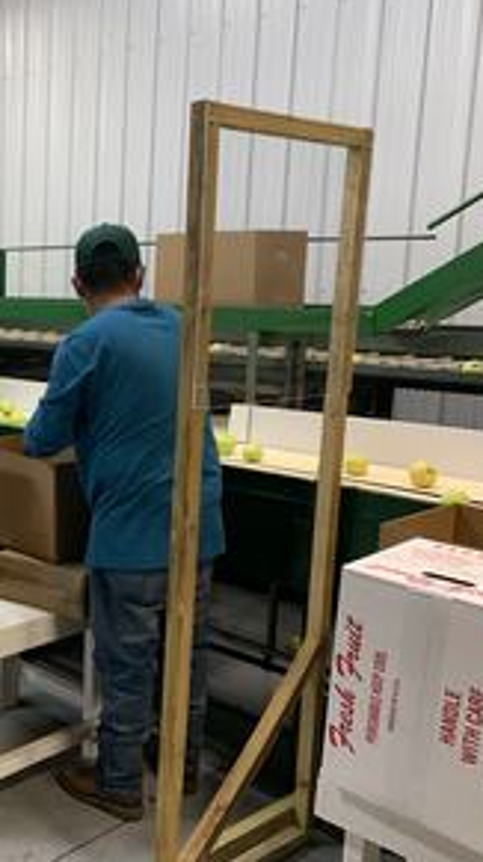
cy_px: 430
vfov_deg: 51.7
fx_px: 891
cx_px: -71
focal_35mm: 39
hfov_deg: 27.3
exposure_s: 1/60
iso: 100
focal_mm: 4.25
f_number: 1.8
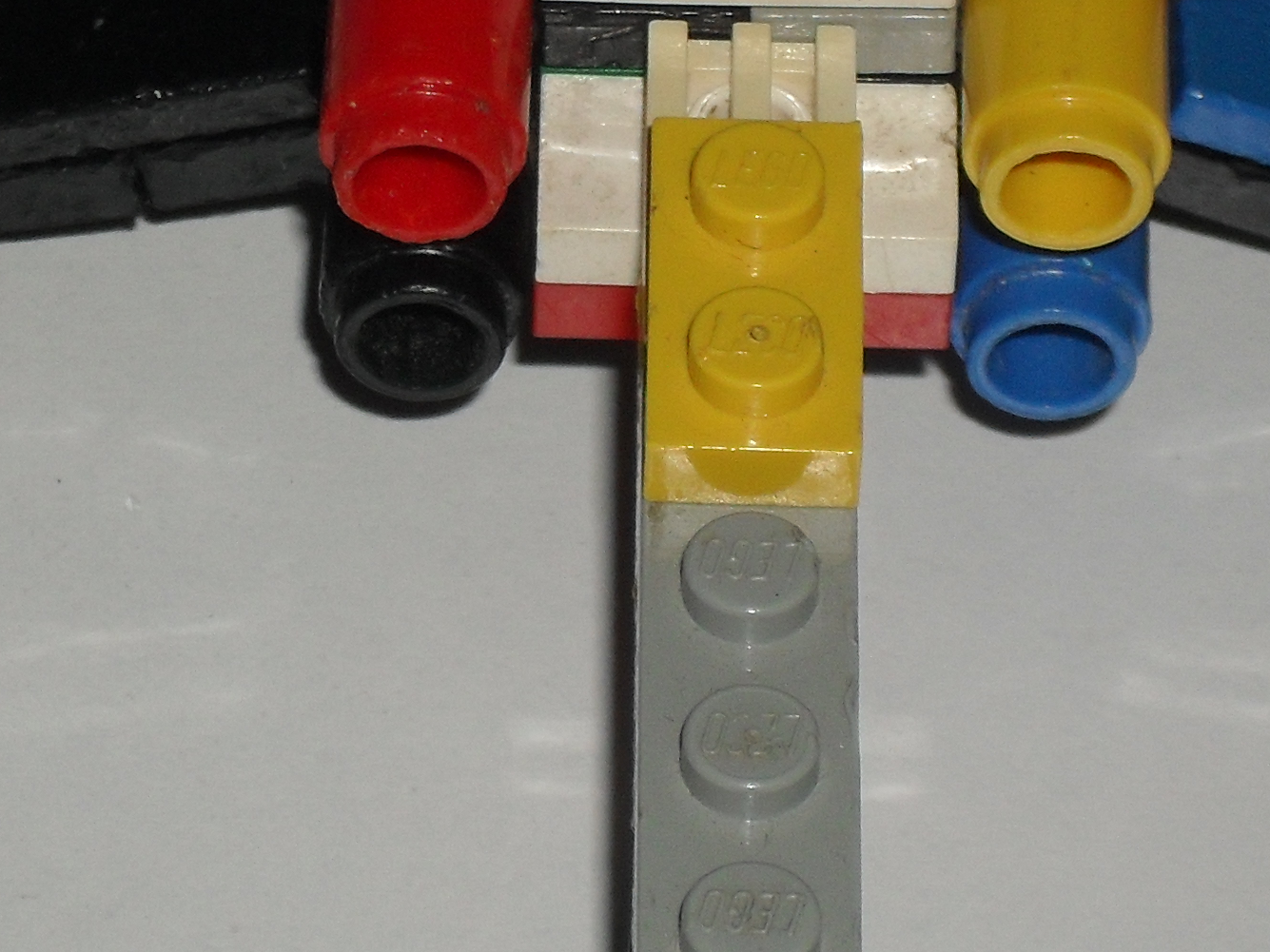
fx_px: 10529
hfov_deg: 6.9
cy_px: 524
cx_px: 754
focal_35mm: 287
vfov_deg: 5.2
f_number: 5.8
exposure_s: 1/60
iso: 100
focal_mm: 18.9
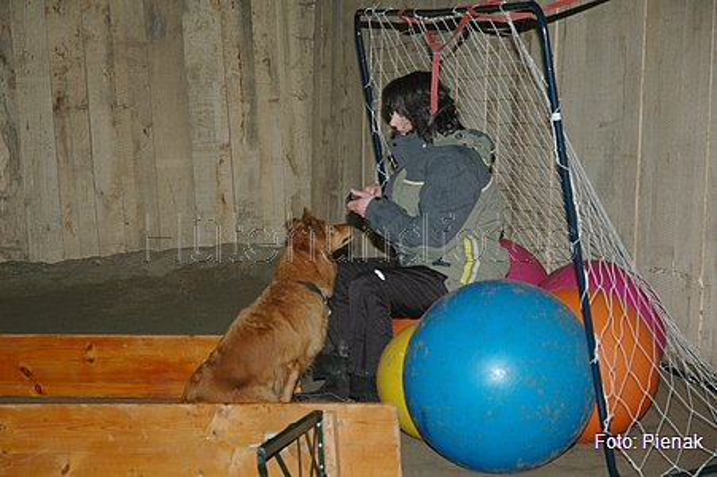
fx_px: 2090
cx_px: 358
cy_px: 238
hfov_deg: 19.5
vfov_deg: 13.0
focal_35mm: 105
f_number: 4.5
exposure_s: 1/60
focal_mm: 70
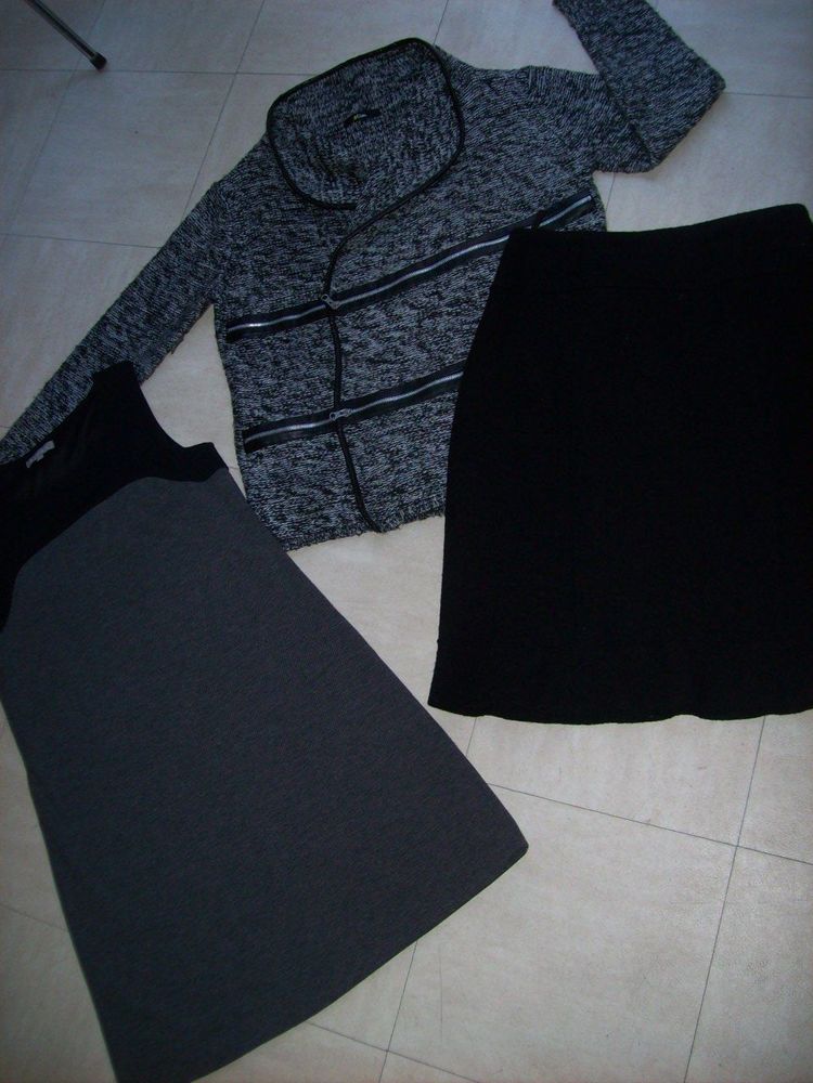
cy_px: 542
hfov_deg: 39.7
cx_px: 406
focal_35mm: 36
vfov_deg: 51.4
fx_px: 1127
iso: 80
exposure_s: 1/64
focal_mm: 6
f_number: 2.7
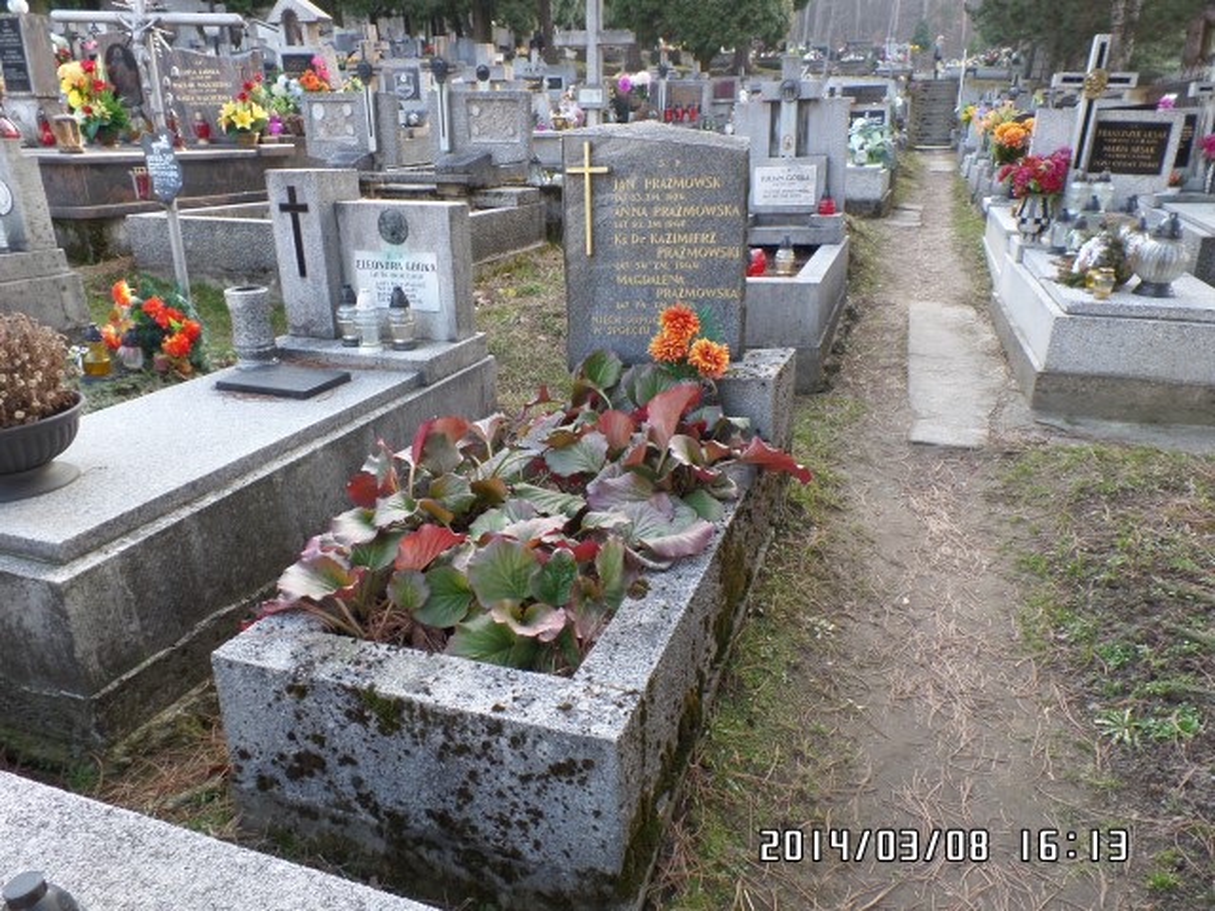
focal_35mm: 23
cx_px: 608
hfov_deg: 73.9
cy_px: 456
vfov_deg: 58.9
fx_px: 807
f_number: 3.5
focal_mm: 4.1
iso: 100
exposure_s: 1/45
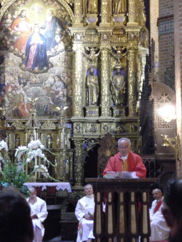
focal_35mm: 105
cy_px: 121
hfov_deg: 14.1
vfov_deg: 18.7
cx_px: 91
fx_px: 736
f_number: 4.7
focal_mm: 17.1
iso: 800
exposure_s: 1/10.1
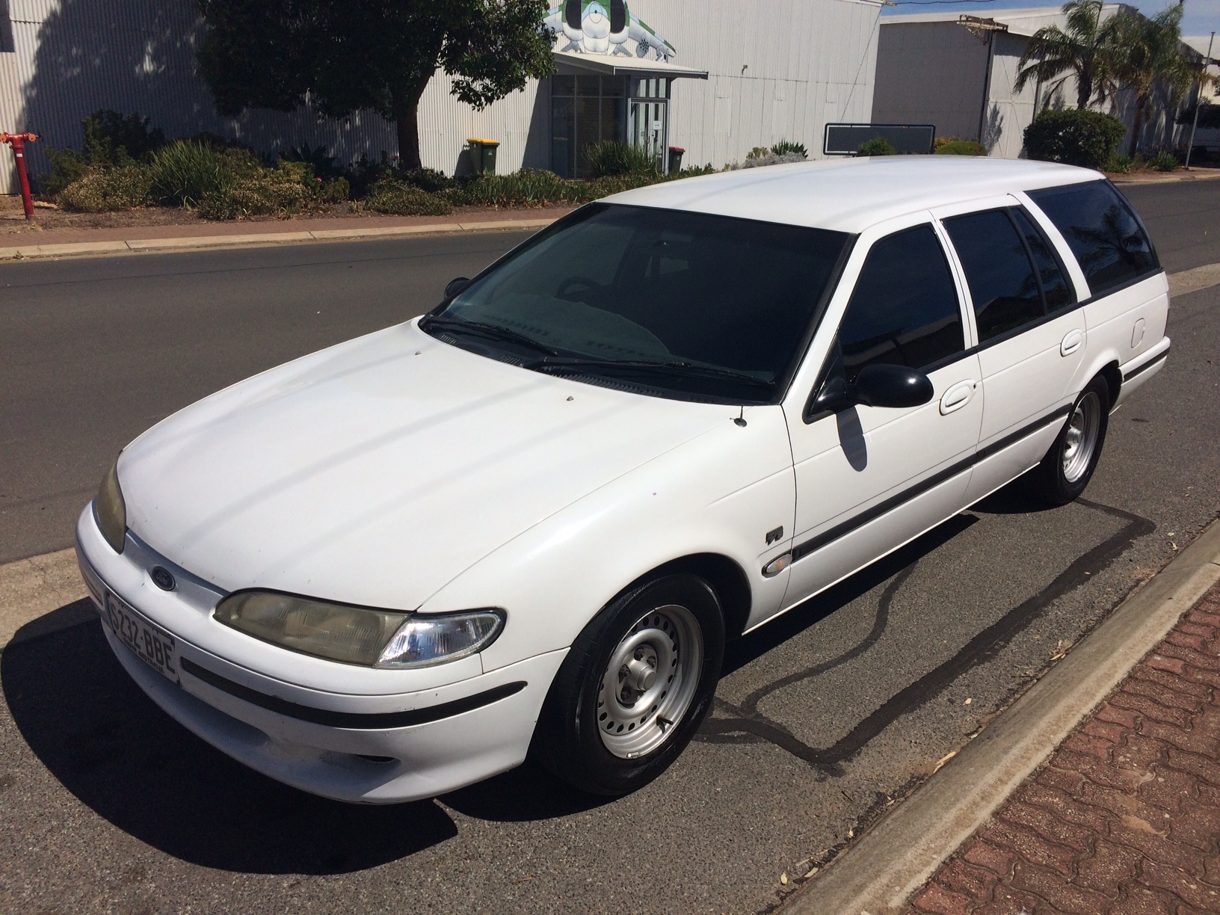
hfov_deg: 61.7
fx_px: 1022
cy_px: 458
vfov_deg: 48.2
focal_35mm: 29
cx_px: 610
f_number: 2.2
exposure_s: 1/8264
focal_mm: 4.15
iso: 40
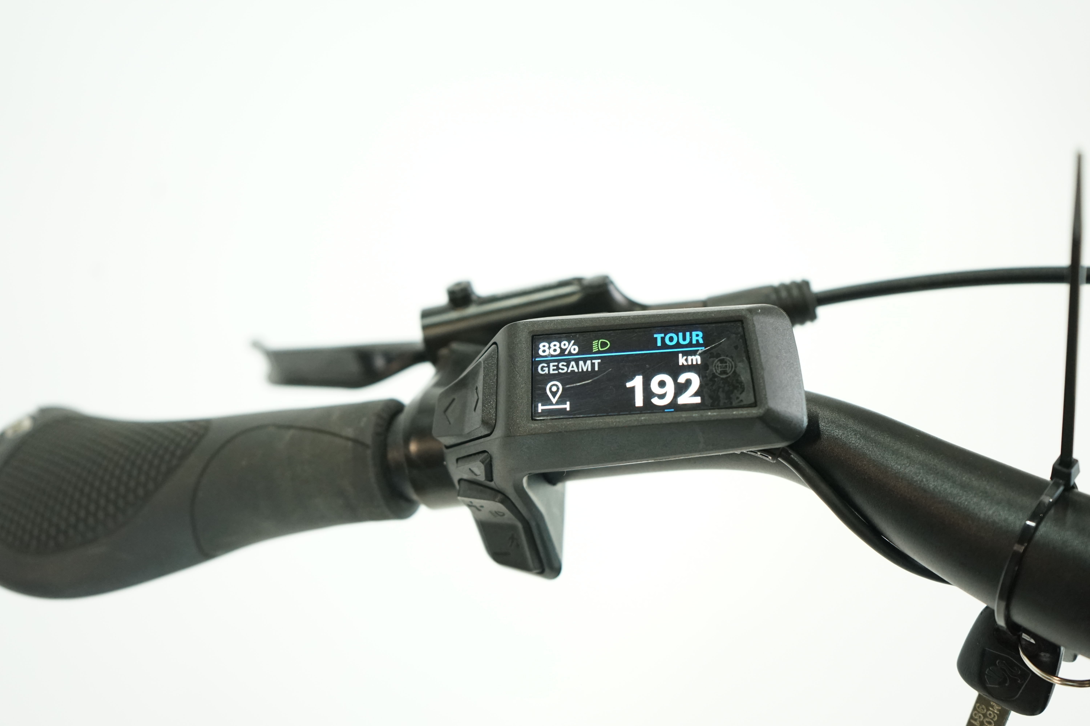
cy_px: 363
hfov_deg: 43.6
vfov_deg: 29.9
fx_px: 1362
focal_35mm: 45
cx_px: 545
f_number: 4.5
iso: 2000
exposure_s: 1/200
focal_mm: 45
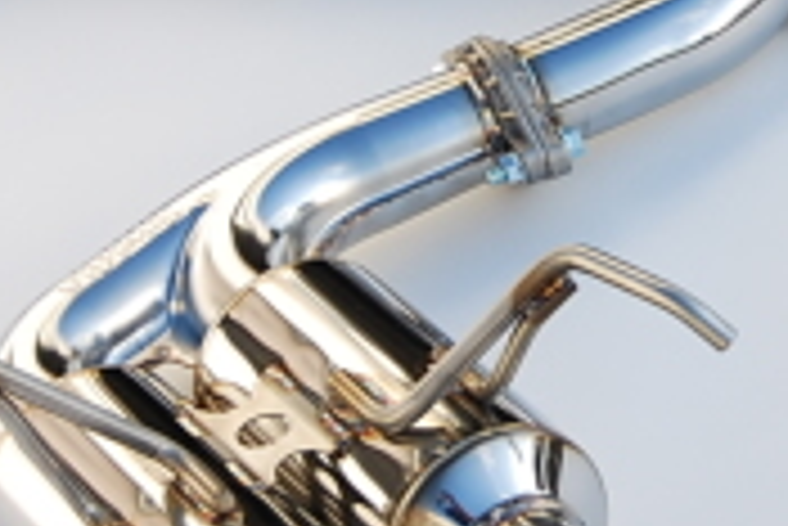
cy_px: 63
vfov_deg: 6.2
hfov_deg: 9.3
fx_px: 4819
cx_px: 563
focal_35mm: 220
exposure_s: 1/200
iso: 100
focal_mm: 32
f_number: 5.6
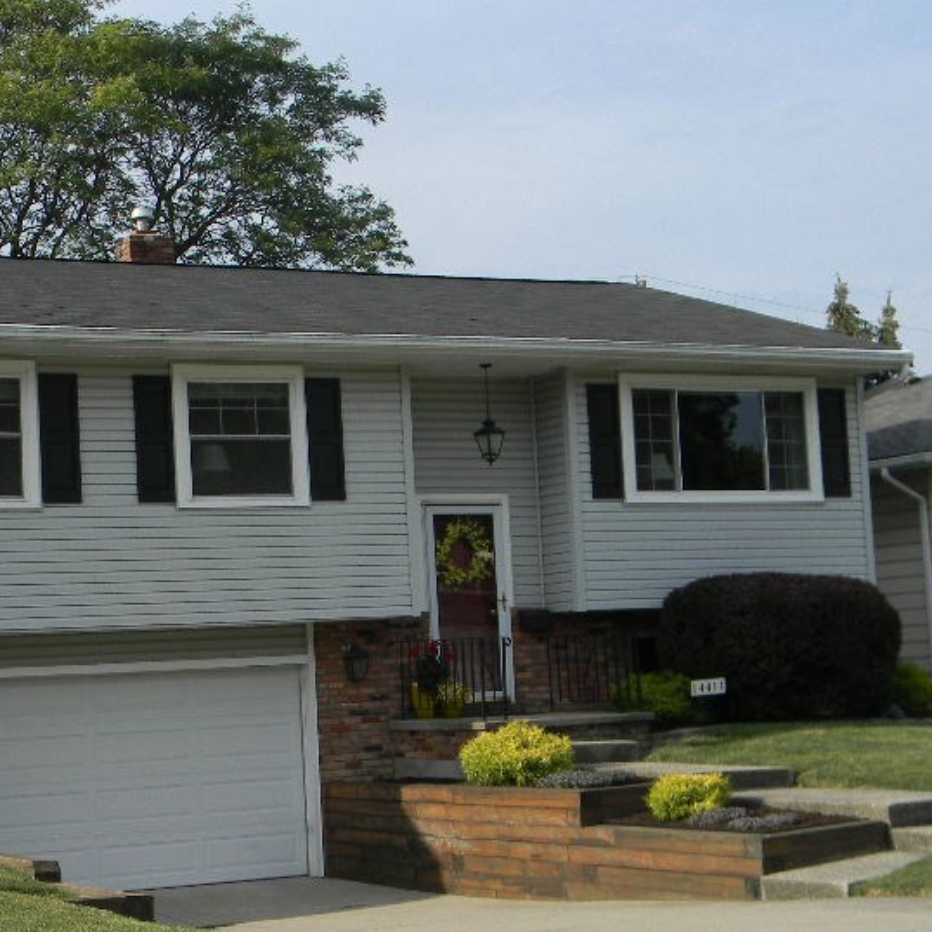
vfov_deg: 24.9
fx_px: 2102
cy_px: 596
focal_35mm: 69
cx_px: 256
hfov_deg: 24.8
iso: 80
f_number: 3.8
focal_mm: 7.3
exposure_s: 1/629
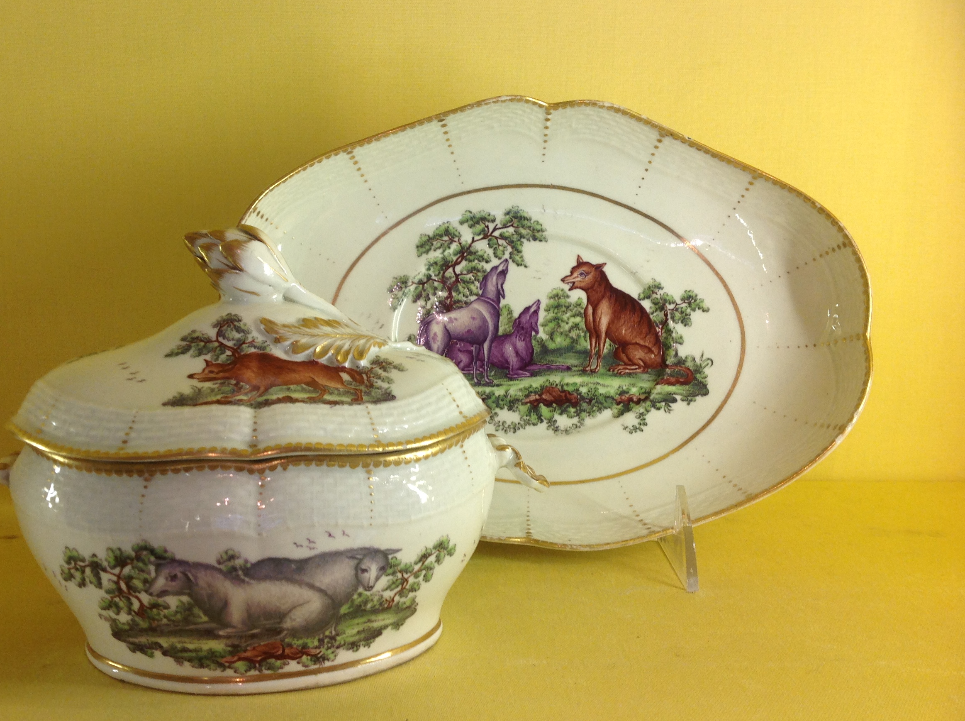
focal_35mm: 39
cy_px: 352
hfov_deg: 47.9
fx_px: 1086
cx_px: 441
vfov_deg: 36.7
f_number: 2.4
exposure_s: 1/40
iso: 64
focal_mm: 4.28
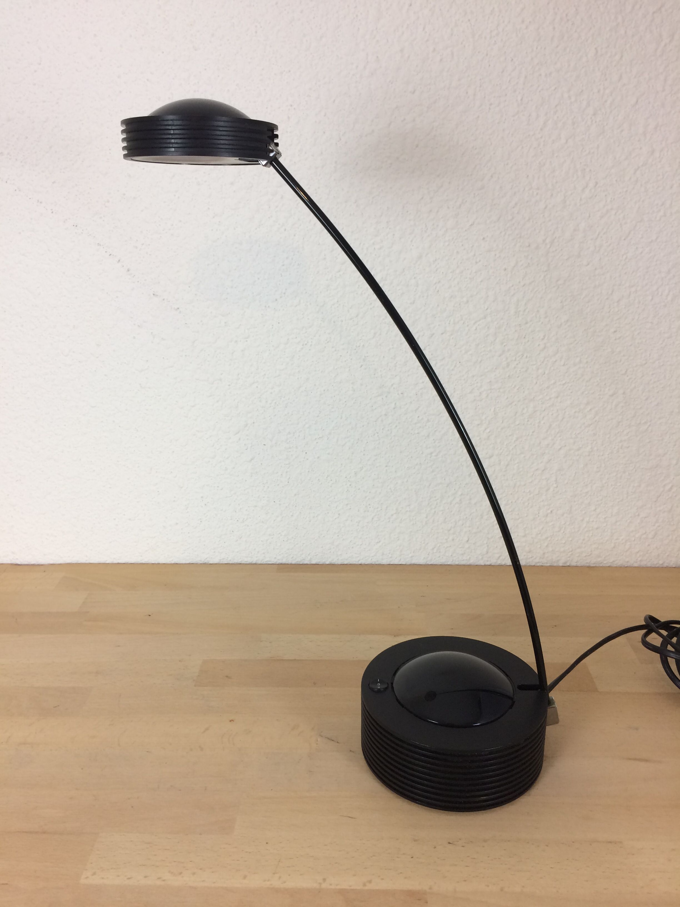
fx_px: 760
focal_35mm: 29
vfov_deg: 61.7
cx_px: 340
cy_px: 454
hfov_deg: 48.2
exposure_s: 1/33
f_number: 2.2
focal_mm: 4.15
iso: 32
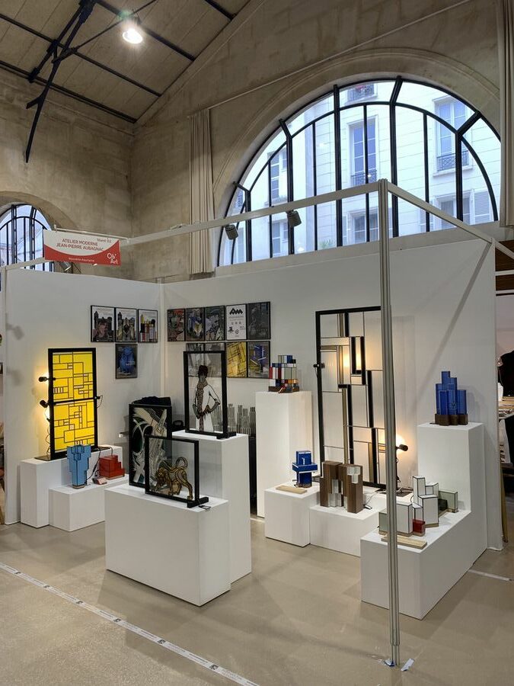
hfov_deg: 53.1
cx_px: 257
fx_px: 515
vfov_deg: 67.3
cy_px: 343
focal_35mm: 26
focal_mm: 4.25
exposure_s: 1/100
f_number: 1.8
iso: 50
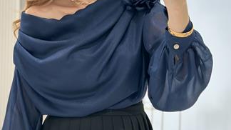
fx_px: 527
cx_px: 97
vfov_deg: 14.0
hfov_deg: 24.7
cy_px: 65
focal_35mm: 86
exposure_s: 1/141
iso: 80
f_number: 1.78
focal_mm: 6.86
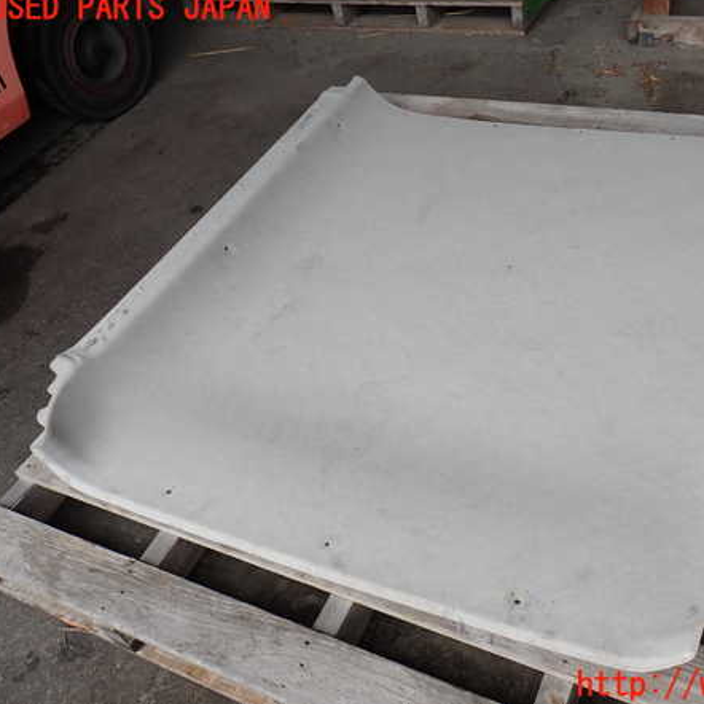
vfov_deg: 46.0
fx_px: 828
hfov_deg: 45.5
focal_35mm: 36
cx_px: 459
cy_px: 347
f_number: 3.2
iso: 100
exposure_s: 1/320
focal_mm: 5.4
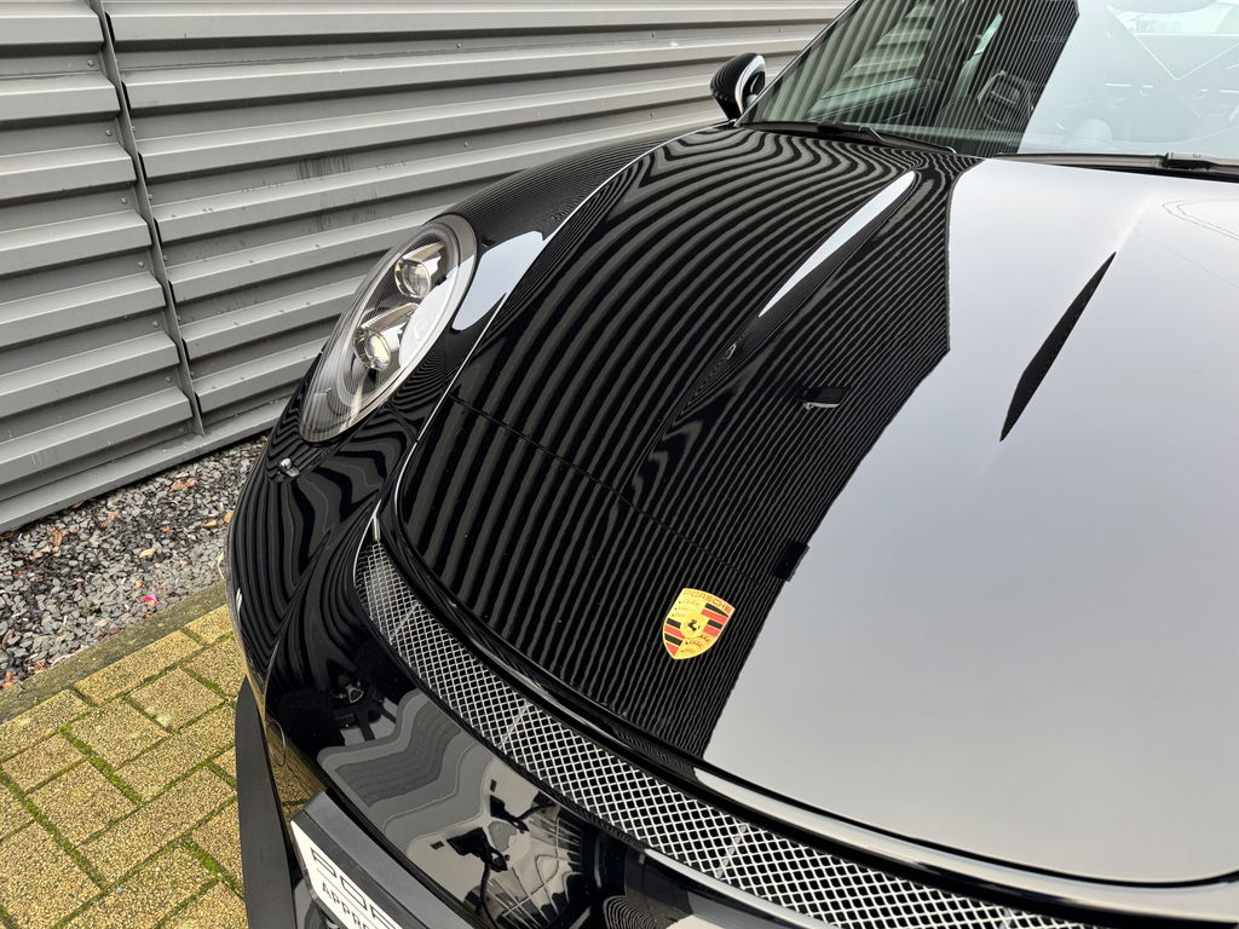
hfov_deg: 71.6
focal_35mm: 24
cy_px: 464
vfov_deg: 56.8
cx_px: 620
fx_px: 859
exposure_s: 1/121
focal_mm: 6.76
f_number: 1.78
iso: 80
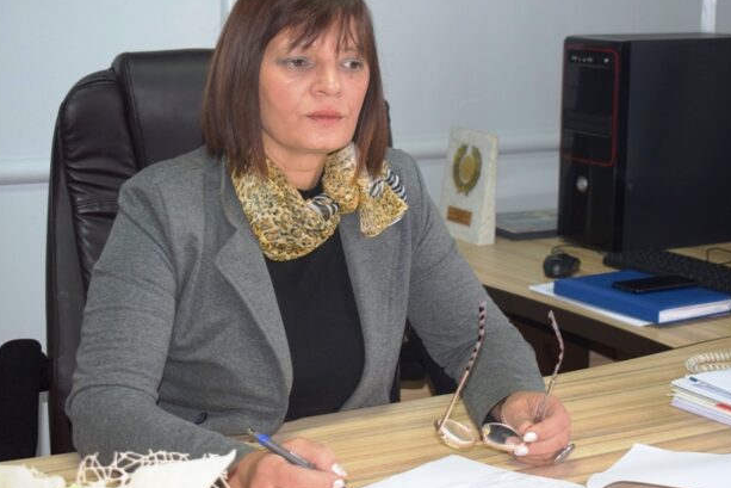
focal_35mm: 72
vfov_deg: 18.9
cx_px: 371
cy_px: 217
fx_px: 1462
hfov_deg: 28.1
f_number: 5
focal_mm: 42
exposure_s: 1/60
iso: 1100
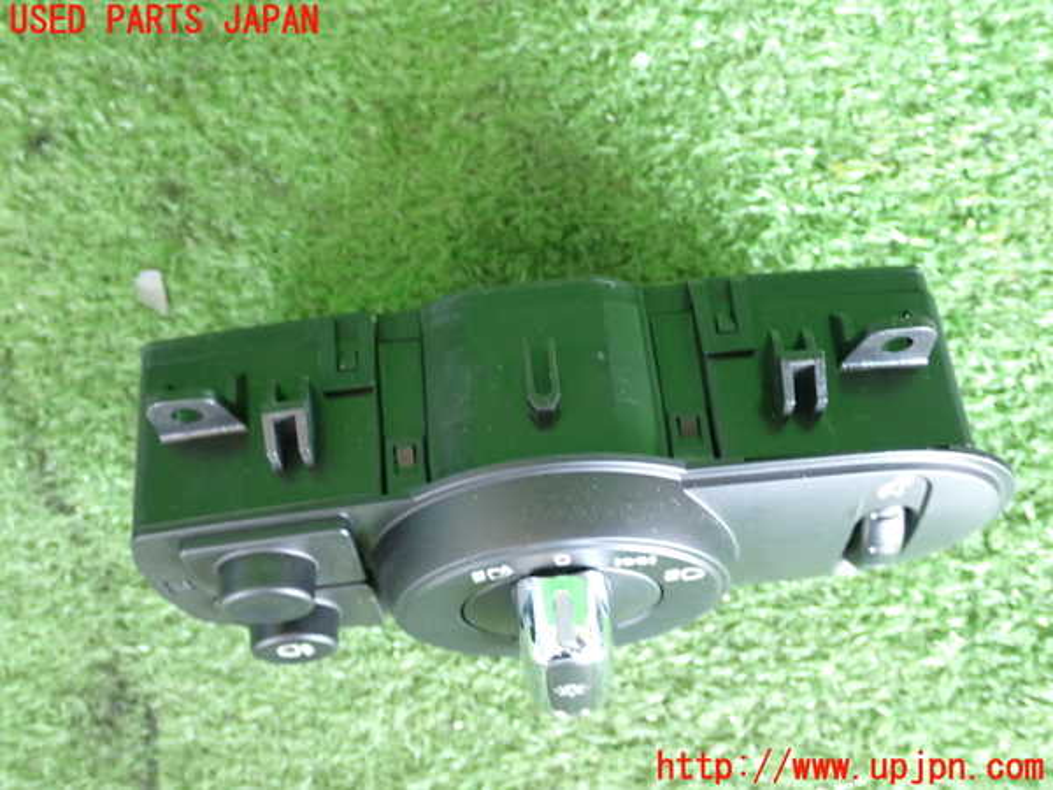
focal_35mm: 44
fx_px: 1338
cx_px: 526
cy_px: 395
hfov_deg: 42.9
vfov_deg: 32.9
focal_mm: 7.84
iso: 800
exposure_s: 1/40
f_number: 2.9
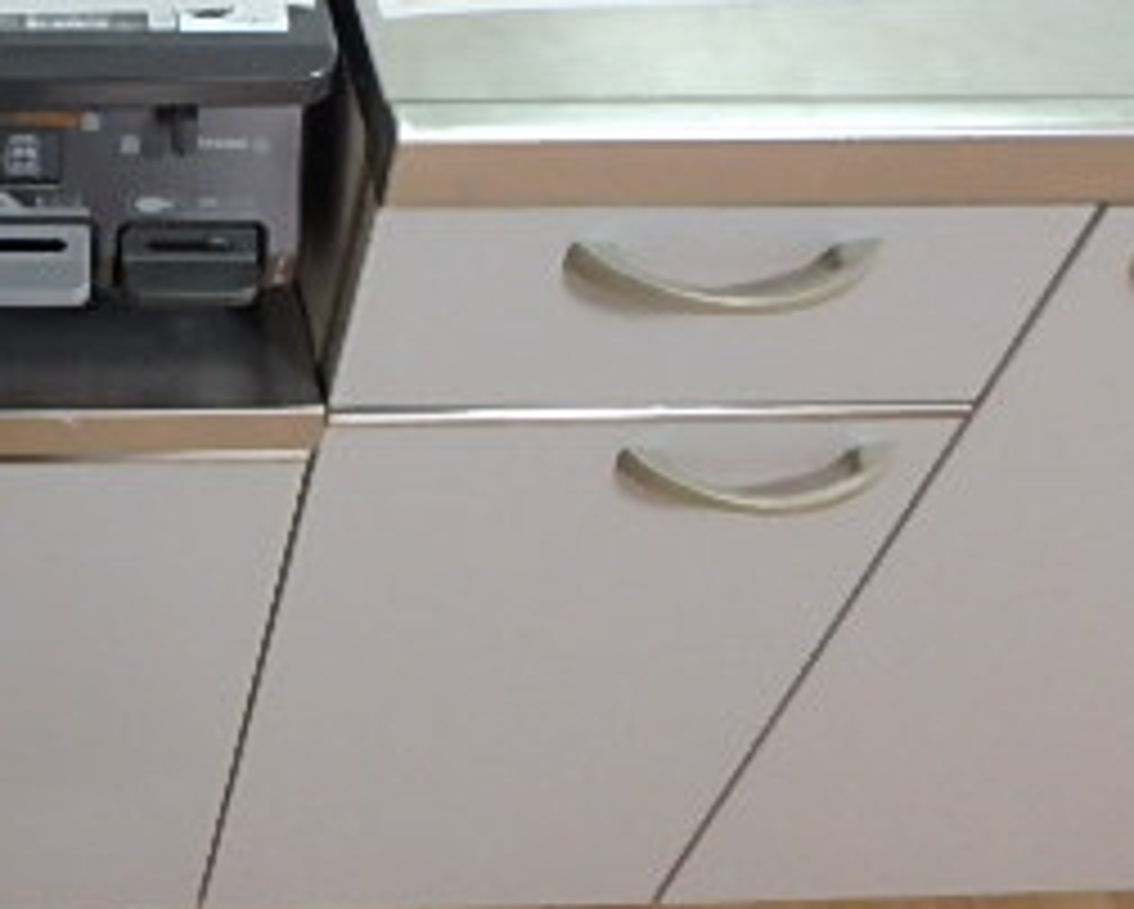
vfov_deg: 26.9
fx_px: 1747
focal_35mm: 52
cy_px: -81
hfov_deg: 31.5
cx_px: -144
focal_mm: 3.7
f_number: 3.5
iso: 500
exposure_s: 1/30
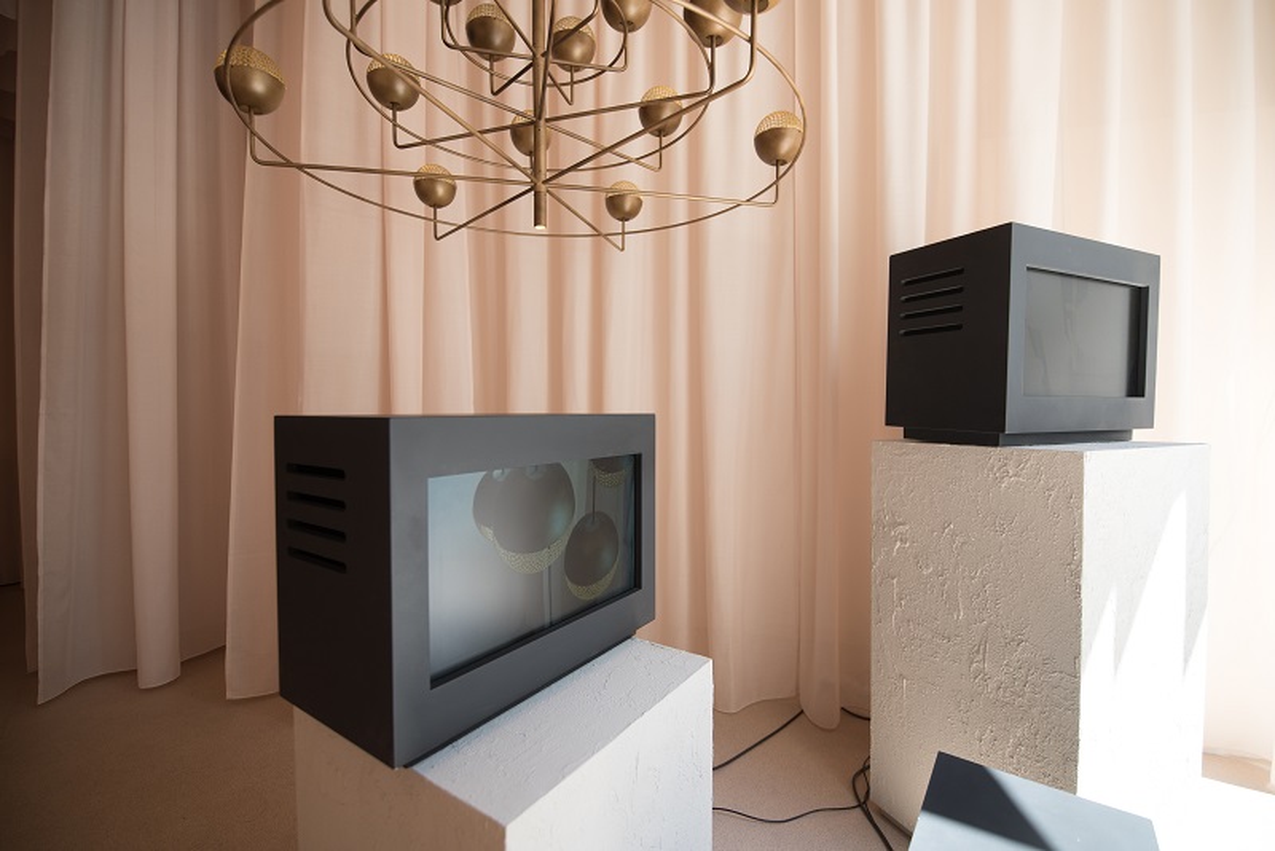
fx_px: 531
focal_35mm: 15
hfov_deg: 100.4
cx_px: 638
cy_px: 426
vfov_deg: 77.4
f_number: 3.5
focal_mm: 15
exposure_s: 1/320
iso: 160
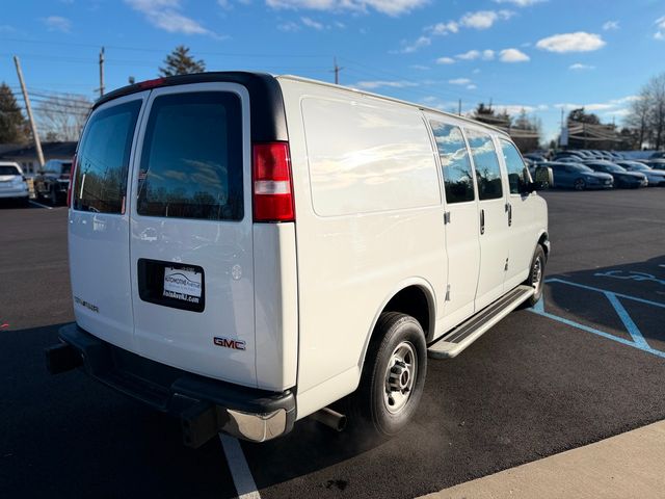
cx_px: 332
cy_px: 250
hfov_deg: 71.6
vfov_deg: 56.8
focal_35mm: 24
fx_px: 461
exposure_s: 1/6711
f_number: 1.78
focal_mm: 6.76
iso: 80
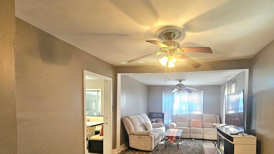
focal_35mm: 18
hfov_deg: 91.0
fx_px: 131
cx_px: 169
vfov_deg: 58.6
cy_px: 110
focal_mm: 2.2
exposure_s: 1/40
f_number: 2.2
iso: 320
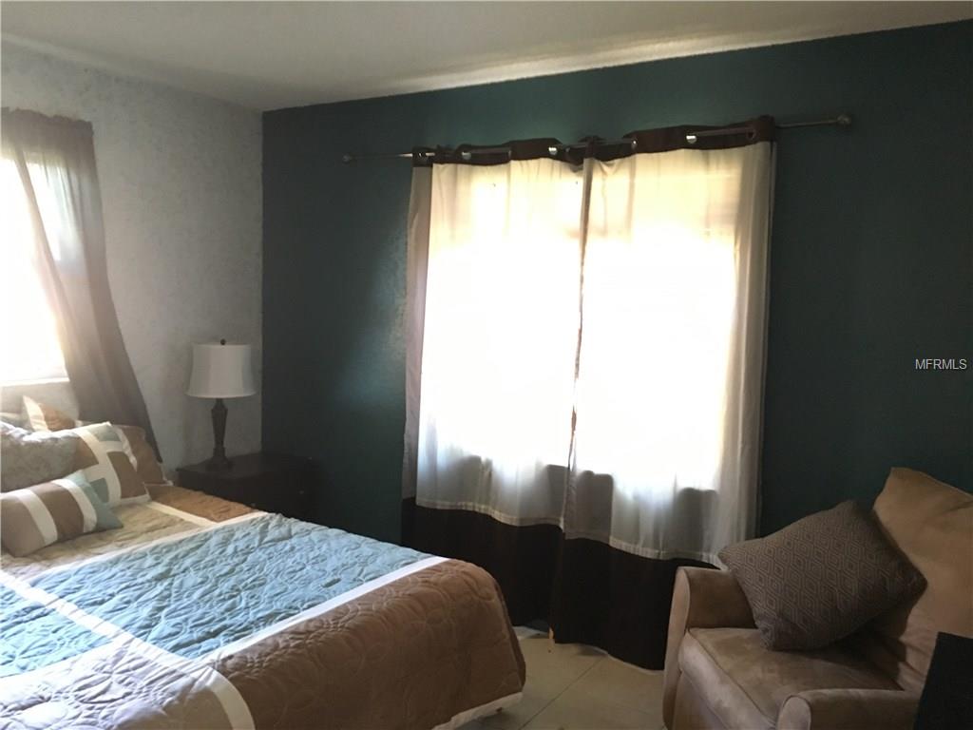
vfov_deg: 48.2
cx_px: 486
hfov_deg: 61.7
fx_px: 815
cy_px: 365
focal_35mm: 29
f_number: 2.2
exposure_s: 1/15
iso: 500
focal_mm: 4.15
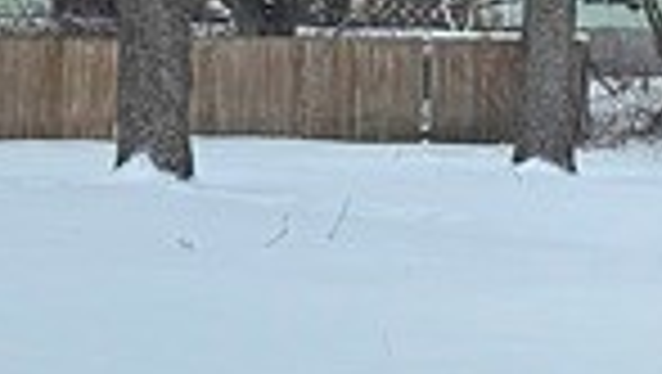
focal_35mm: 174
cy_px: 356
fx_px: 3057
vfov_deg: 7.0
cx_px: 694
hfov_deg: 12.2
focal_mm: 5.4
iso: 32
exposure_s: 1/1667
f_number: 1.8
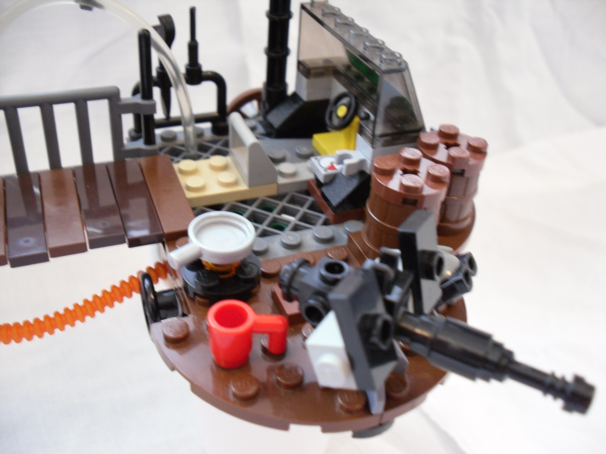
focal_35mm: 35
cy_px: 227
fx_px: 613
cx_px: 303
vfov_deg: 40.7
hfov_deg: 52.6
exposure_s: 1/7
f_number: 3
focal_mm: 6.3
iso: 400
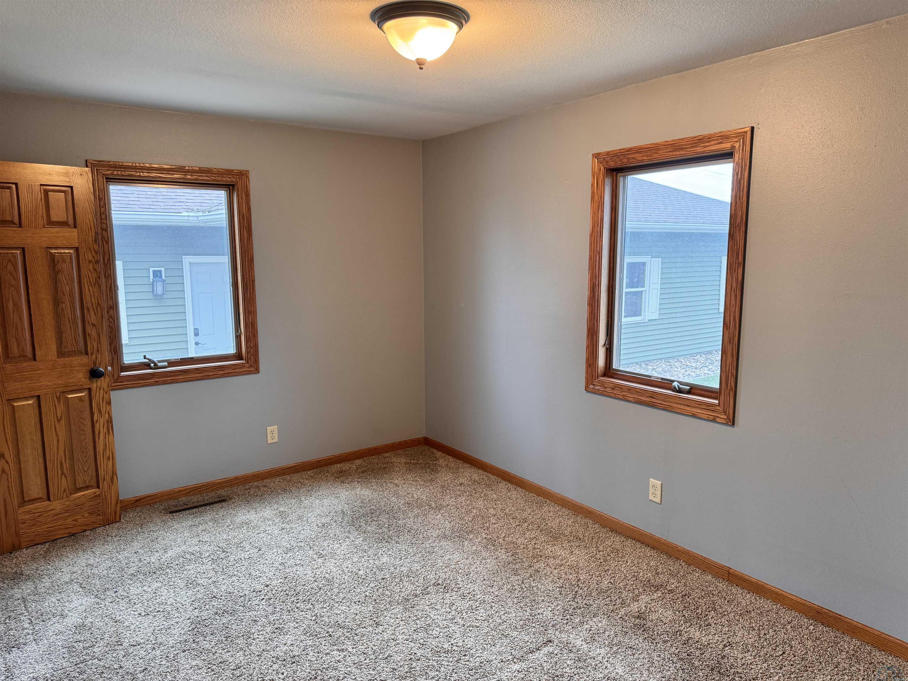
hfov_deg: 71.6
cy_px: 340
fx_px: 630
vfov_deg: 56.8
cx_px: 454
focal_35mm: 24
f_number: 1.78
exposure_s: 1/60
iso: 160
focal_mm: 6.76
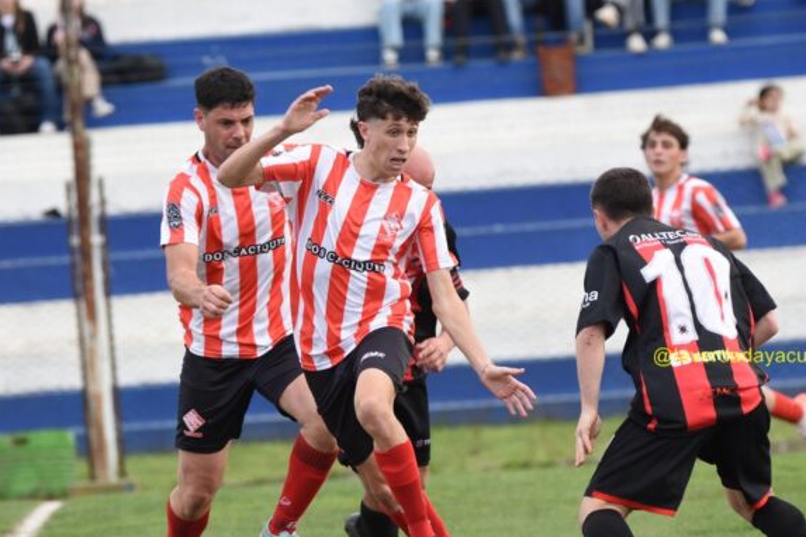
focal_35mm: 583
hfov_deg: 3.5
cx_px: 374
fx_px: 13052
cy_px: 357
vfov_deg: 2.4
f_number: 5.6
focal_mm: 290
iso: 400
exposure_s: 1/500
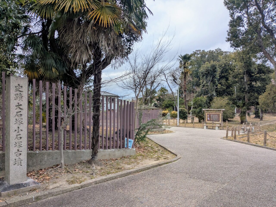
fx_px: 215
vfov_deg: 51.4
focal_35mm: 27
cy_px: 104
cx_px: 138
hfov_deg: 65.3
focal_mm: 4.38
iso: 57
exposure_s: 1/1232
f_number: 1.73
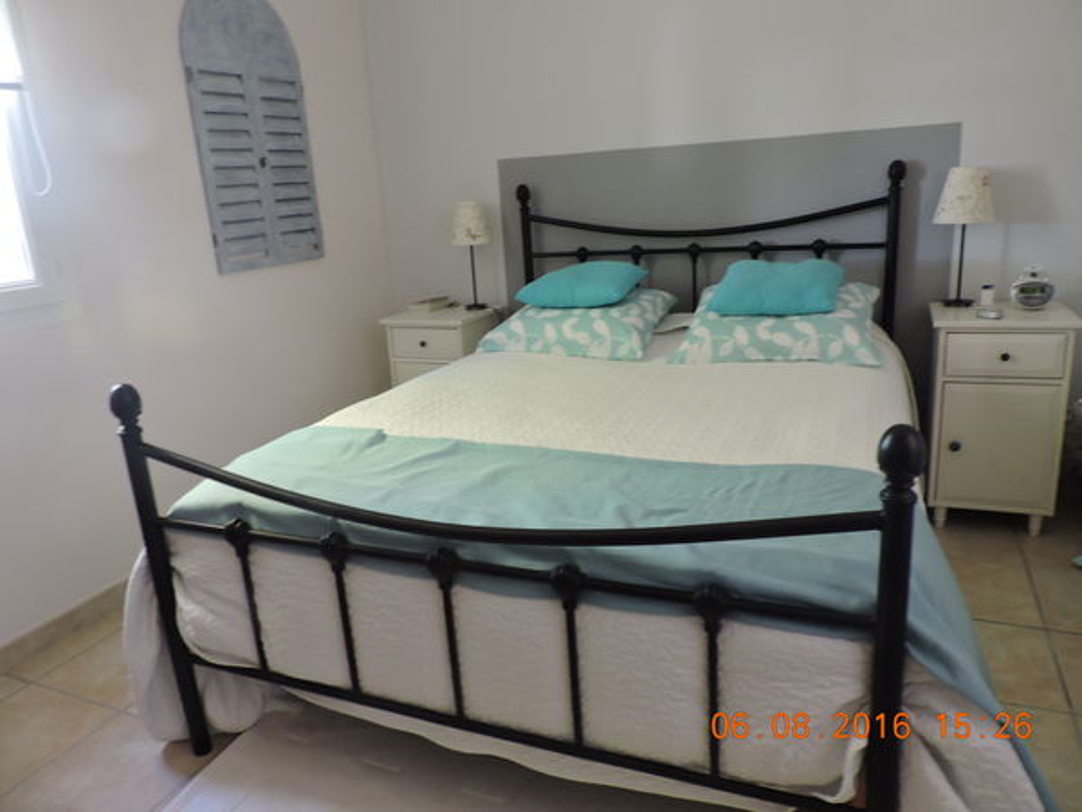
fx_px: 750
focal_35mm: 24
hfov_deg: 71.6
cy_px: 406
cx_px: 541
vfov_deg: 56.8
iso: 400
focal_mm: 4.3
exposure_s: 1/15
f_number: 3
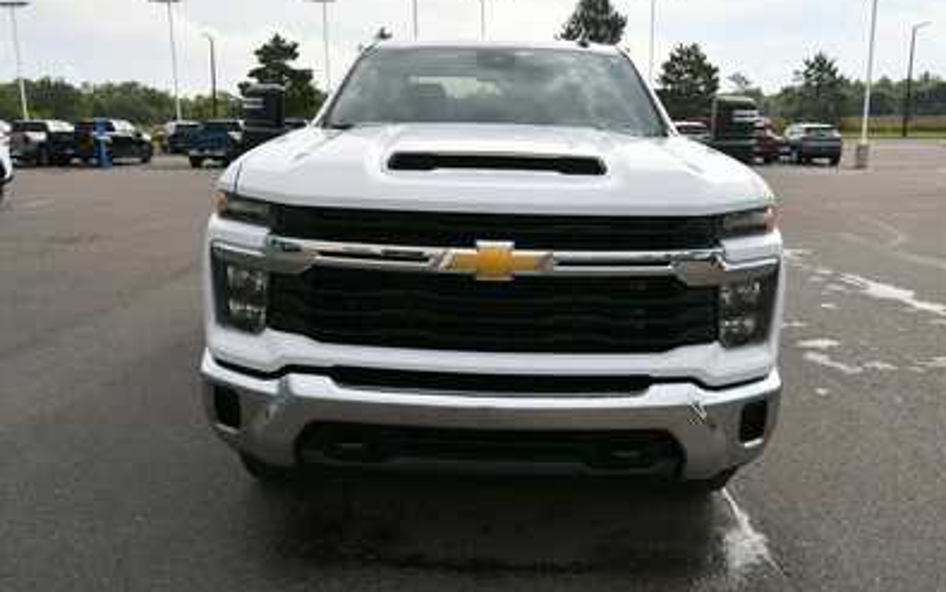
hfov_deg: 61.2
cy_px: 284
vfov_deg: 40.6
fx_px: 799
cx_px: 477
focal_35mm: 31
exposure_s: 1/250
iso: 100
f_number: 8
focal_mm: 20
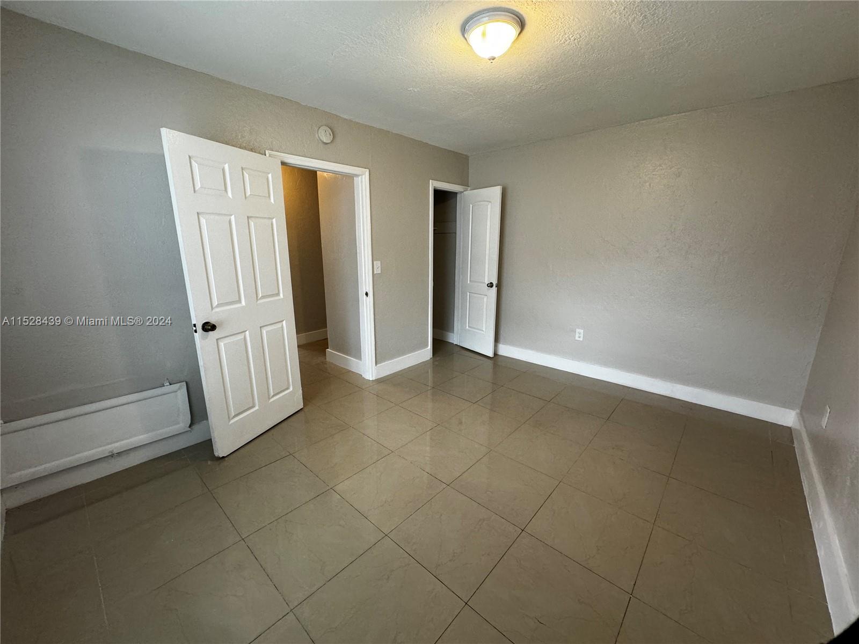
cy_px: 322
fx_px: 347
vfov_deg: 85.7
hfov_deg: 102.1
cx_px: 430
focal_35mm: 14
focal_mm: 2.22
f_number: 2.2
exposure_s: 1/120
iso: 250
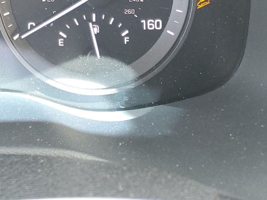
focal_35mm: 69
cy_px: -57
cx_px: -72
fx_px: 532
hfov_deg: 24.8
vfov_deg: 19.7
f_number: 1.5
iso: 127
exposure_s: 1/60.2
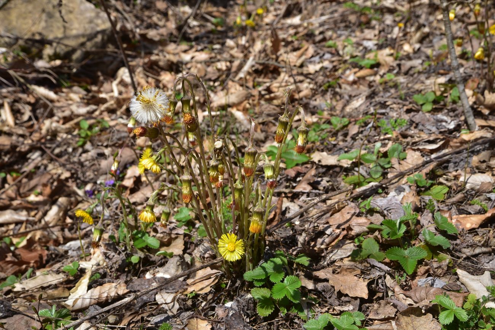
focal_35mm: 50
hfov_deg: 39.6
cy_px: 165
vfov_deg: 27.0
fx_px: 688
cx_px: 248
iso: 160
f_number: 14
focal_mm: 50
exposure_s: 1/125
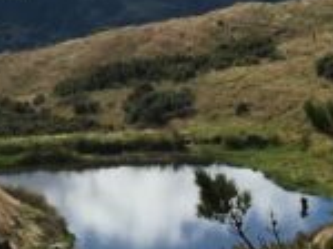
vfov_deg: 7.4
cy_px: -51
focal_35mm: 198
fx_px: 1902
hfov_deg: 9.9
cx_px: 20
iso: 25
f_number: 2.2
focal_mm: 4.15
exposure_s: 1/3497
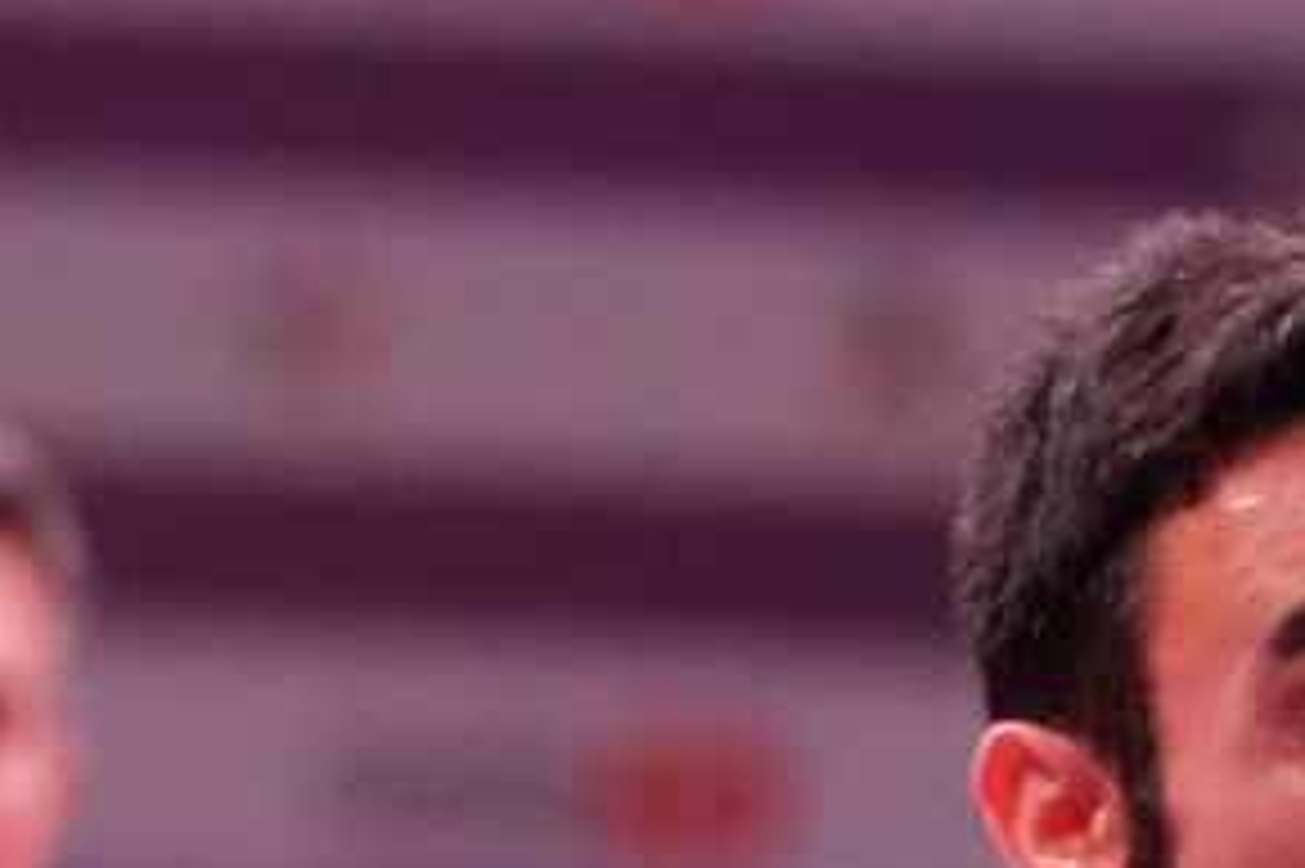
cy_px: 1718
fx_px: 29924
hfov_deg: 2.5
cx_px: 2210
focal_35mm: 826
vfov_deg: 1.7
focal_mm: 133
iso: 6400
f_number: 2.8
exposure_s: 1/1000
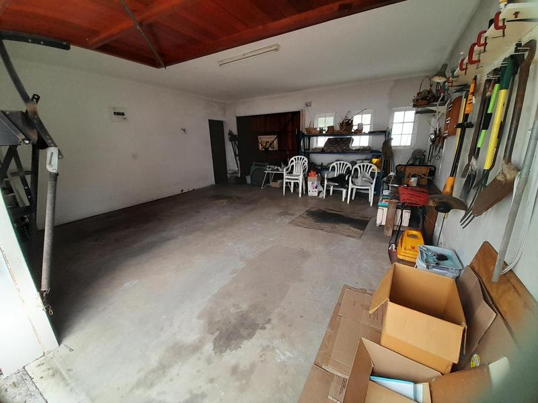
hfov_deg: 106.2
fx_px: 202
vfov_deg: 89.9
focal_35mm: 13
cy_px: 202
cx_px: 269
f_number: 2.2
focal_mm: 1.13
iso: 50
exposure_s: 1/100
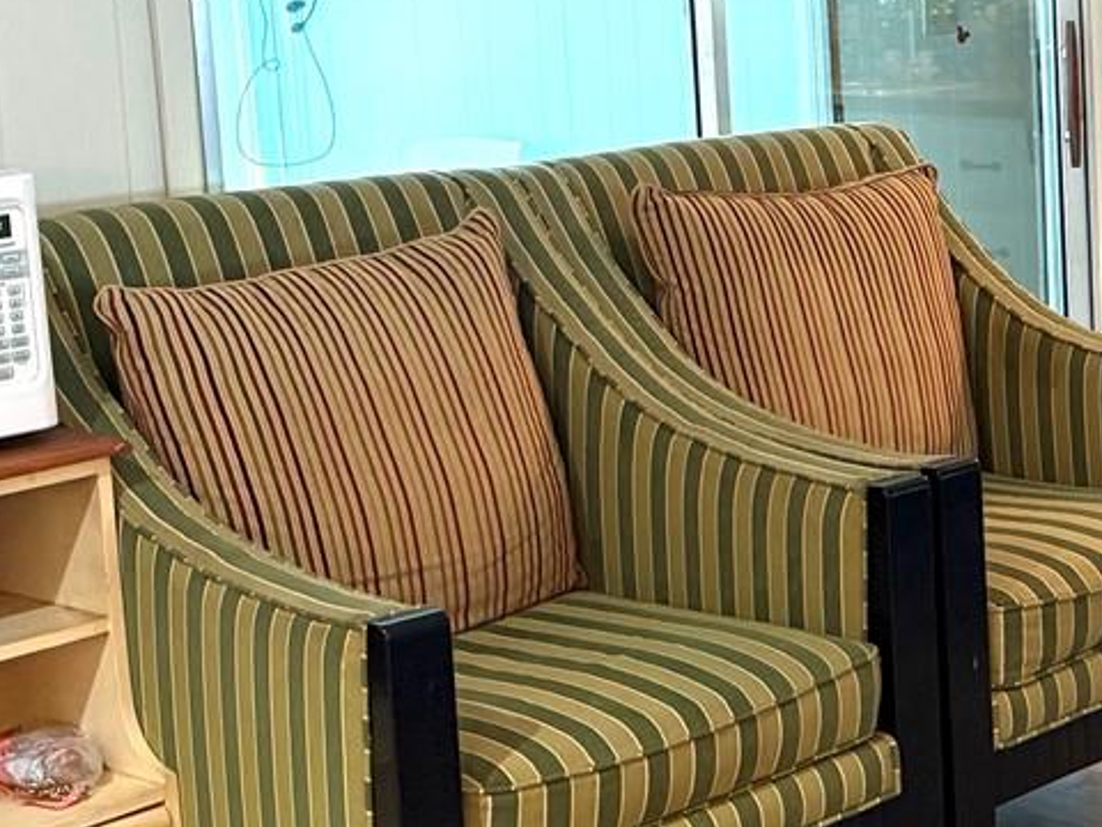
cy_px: 223
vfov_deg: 18.3
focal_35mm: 80
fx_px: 2547
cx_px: 1212
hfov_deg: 23.0
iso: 400
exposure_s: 1/60
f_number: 1.78
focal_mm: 6.76
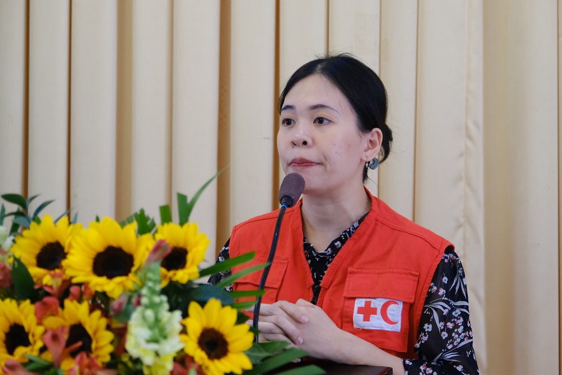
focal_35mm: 101
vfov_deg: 13.6
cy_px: 188
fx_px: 1577
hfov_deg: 20.2
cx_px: 281
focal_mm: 67.5
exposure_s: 1/125
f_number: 4
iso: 4000
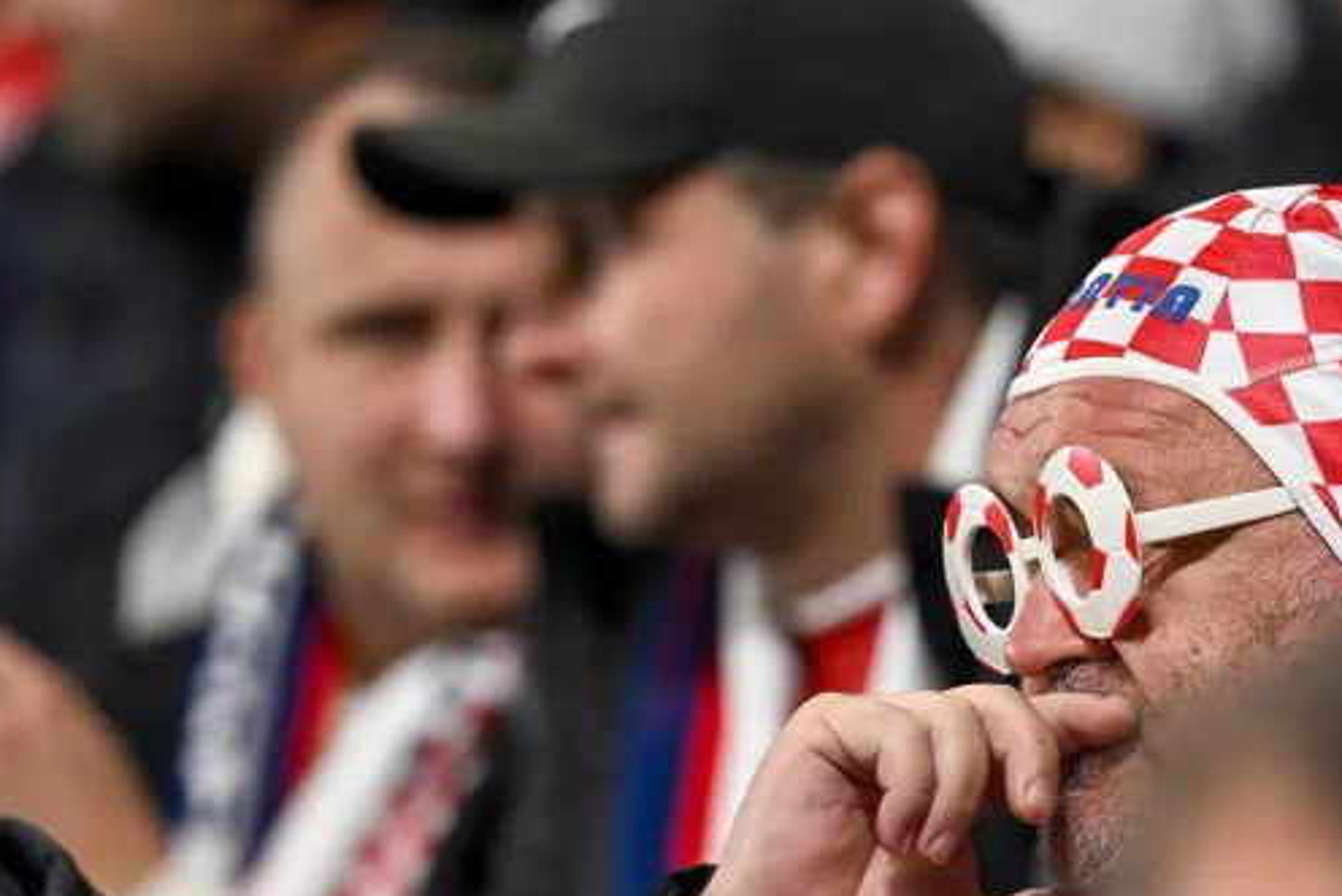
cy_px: 573
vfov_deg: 2.2
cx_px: 917
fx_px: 22857
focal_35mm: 613
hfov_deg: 3.4
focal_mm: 400
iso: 4000
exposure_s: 1/1600
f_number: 4
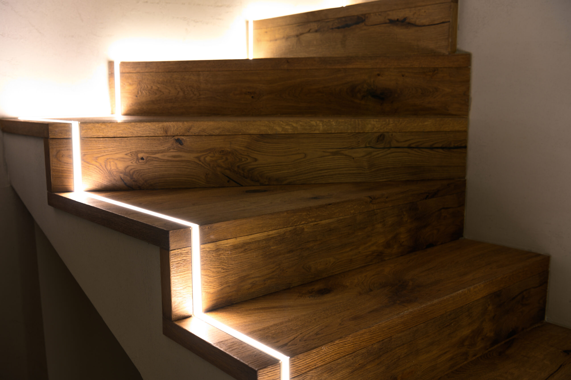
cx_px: 286
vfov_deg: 35.0
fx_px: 602
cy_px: 190
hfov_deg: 50.7
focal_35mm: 38
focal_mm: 38
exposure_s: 1
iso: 50
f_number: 5.6
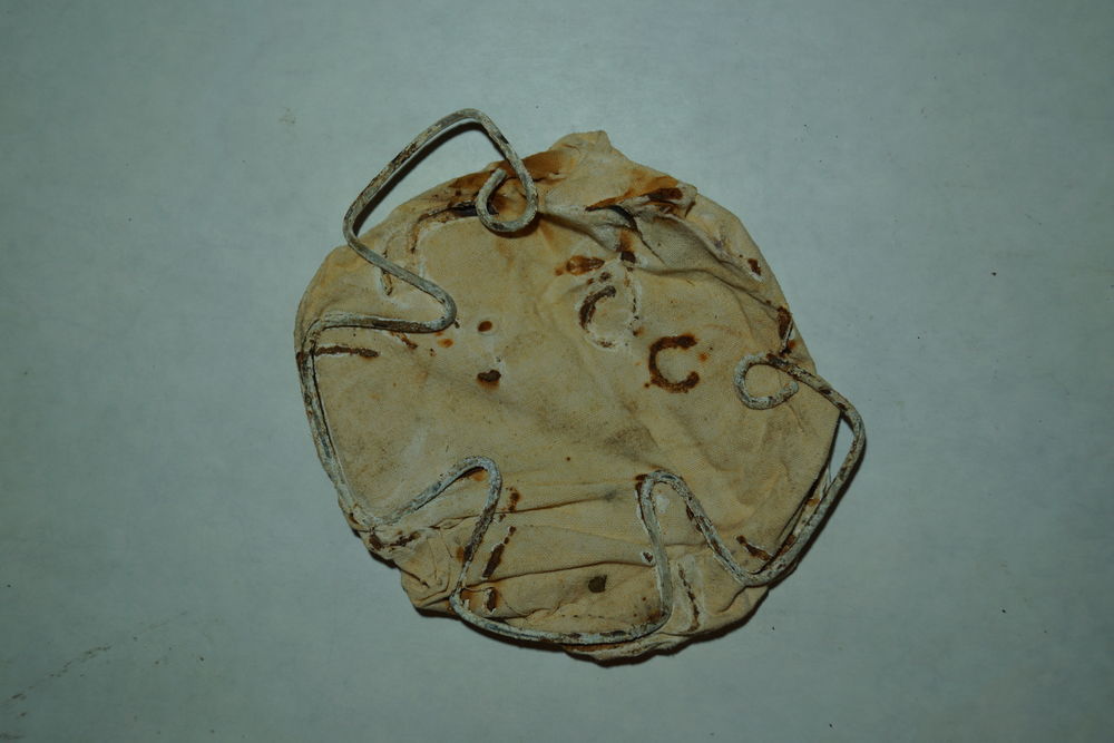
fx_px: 1393
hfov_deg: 43.6
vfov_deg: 29.9
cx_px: 557
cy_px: 372
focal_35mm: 45
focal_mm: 30
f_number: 4.5
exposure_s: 1/160
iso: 100
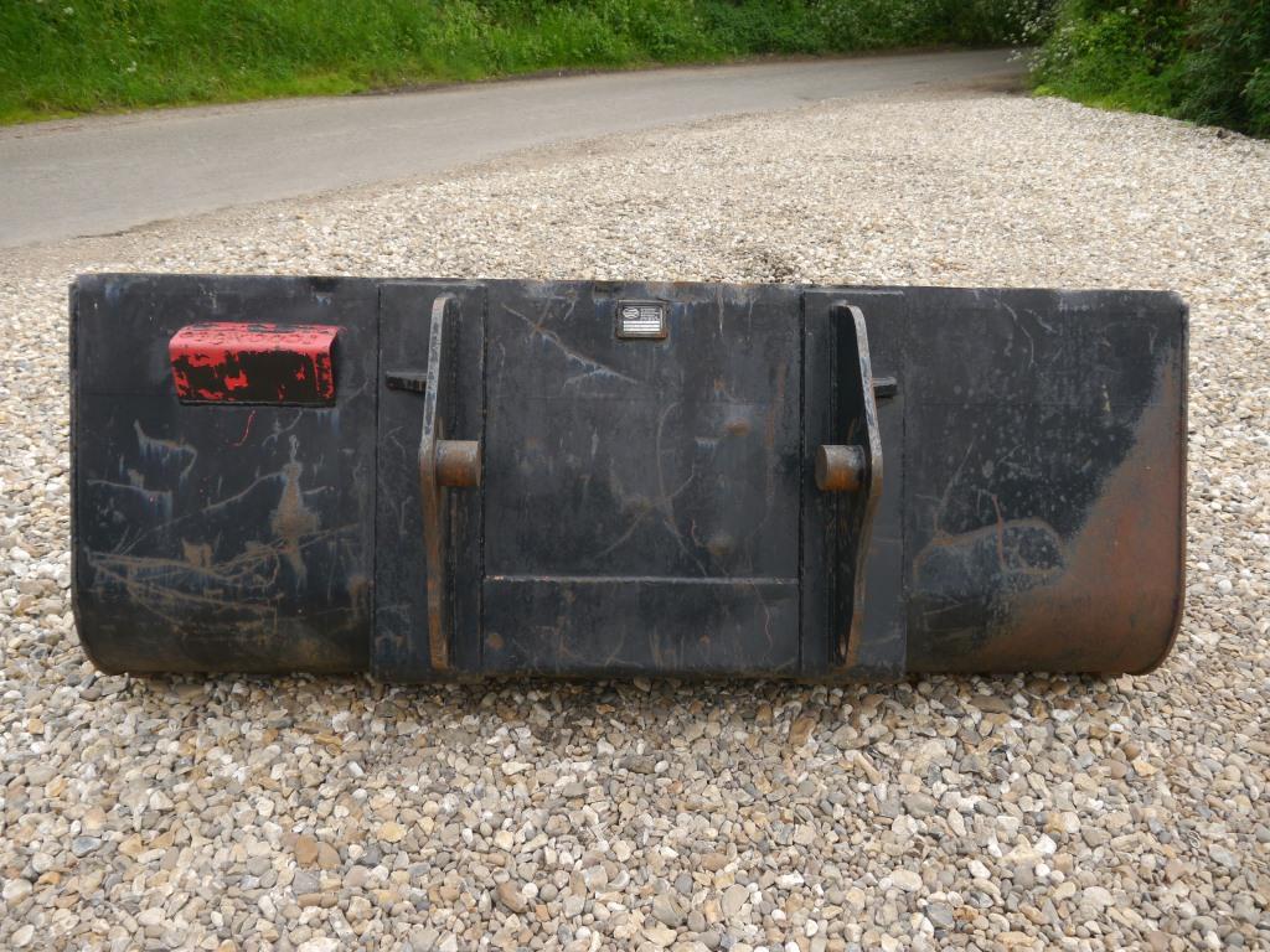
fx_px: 1027
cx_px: 635
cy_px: 476
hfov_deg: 63.4
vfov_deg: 49.7
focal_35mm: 28
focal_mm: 14
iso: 160
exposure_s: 1/250
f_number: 5
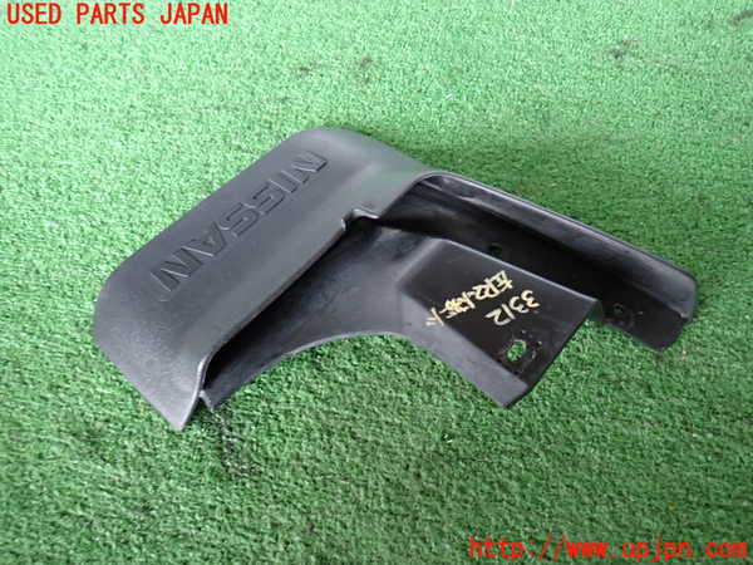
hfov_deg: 69.4
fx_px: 544
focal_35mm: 25
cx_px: 376
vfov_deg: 54.9
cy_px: 282
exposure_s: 1/30
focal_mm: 4.5
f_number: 2
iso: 250
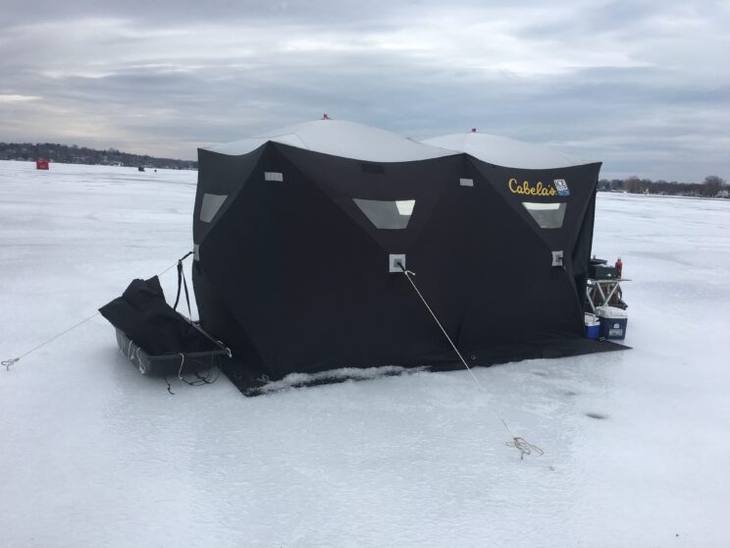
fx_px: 612
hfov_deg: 61.7
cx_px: 365
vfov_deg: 48.2
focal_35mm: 29
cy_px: 274
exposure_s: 1/538
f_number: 2.2
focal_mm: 4.15
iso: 25
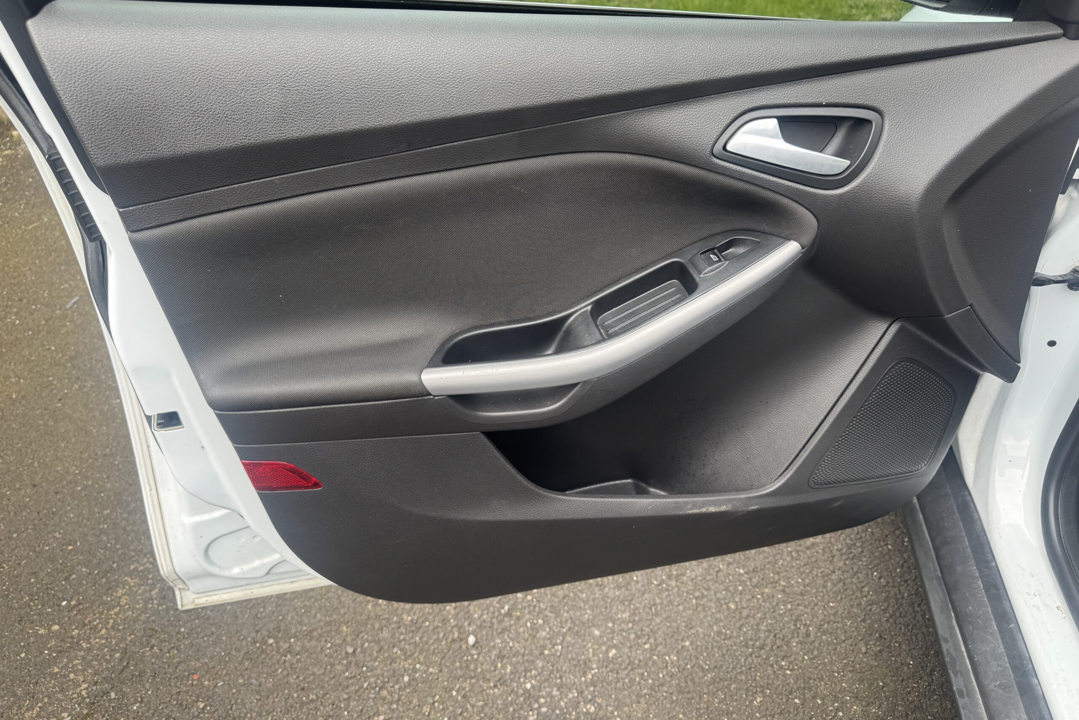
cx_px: 540
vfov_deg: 51.3
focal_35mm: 25
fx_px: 749
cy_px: 337
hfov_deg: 71.5
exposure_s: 1/212
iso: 80
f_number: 1.78
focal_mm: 6.76
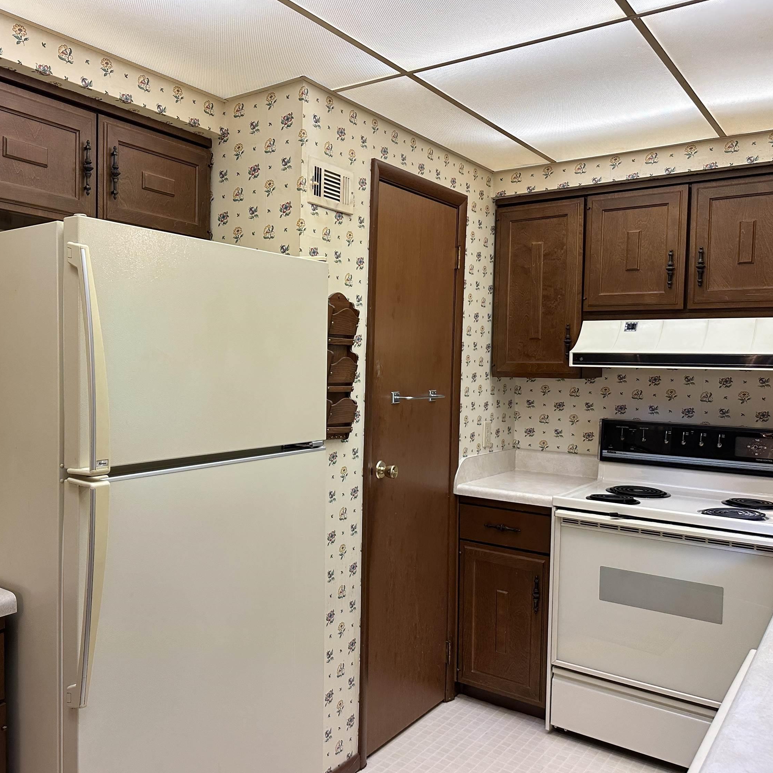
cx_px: 273
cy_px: 389
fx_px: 733
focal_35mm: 29
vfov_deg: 55.6
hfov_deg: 54.7
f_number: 1.78
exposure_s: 1/120
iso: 200
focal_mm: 6.86
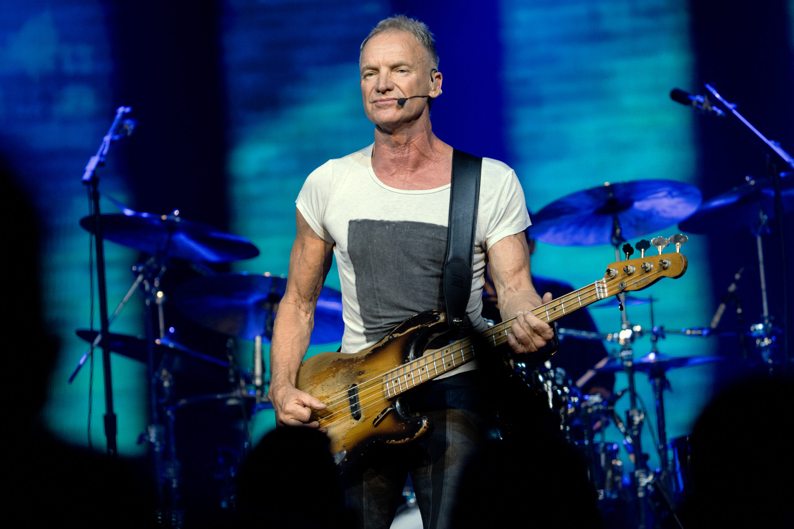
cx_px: 397
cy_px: 264
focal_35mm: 341
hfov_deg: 6.0
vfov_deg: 4.0
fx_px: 7521
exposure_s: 1/200
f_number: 6.3
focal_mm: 341
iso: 5000
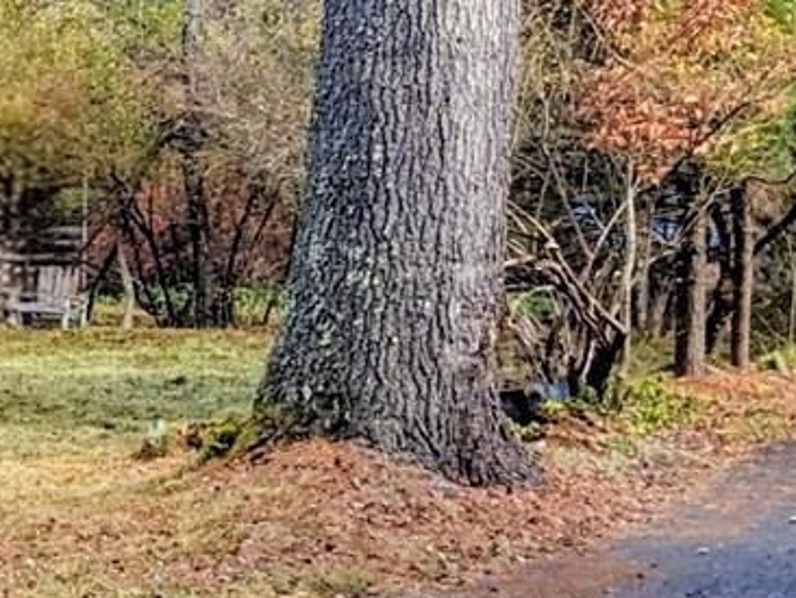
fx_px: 3475
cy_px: 139
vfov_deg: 9.8
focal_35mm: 151
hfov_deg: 12.6
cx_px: -311
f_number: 1.73
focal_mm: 4.38
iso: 45
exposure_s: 1/935
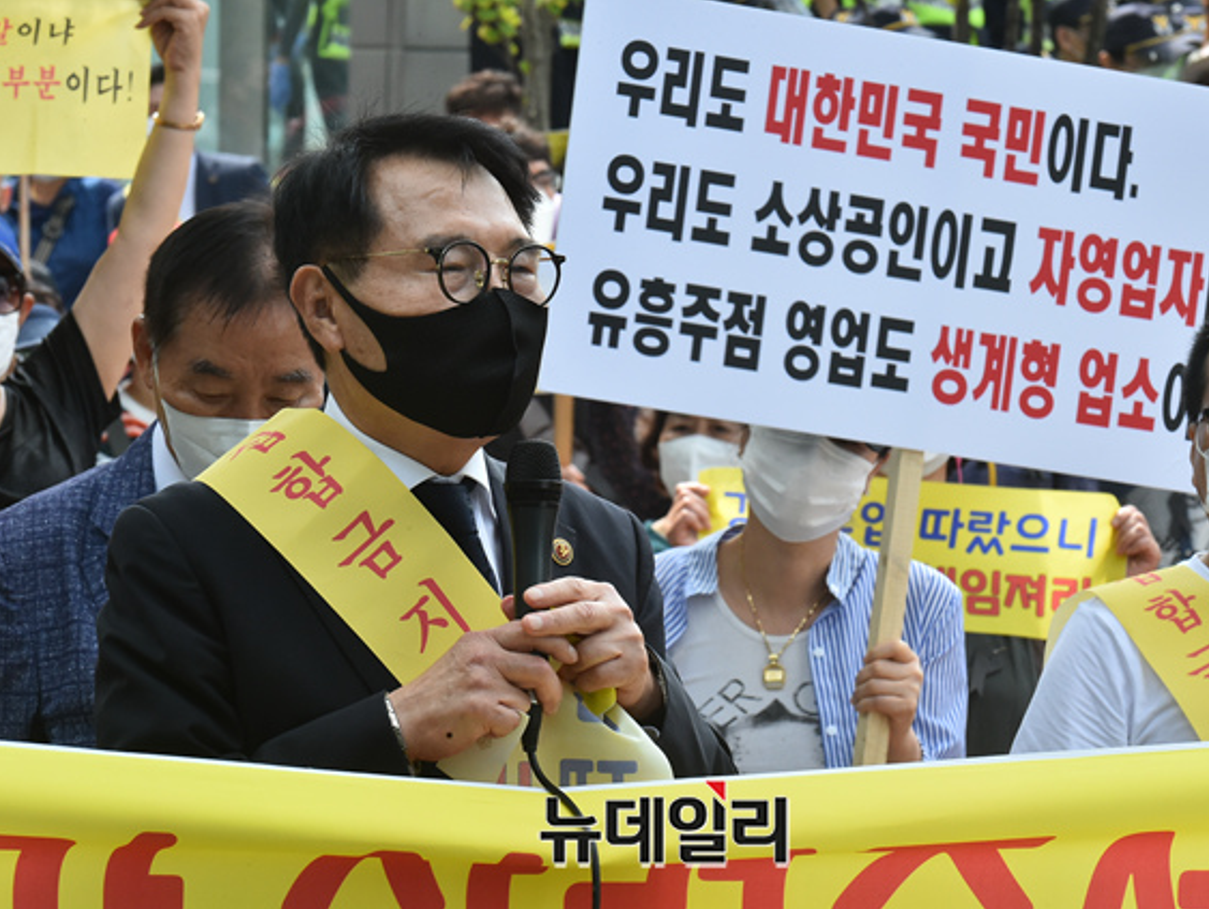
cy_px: 456
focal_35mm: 262
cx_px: 659
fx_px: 9156
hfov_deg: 7.6
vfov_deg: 5.7
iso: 2500
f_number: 25
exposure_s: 1/250
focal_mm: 240
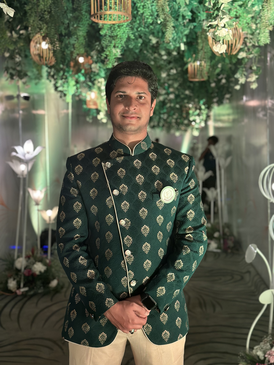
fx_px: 507
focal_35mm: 48
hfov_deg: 30.3
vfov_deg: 39.7
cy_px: 182
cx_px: 137
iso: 320
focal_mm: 6.86
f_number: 1.78
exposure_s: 1/50
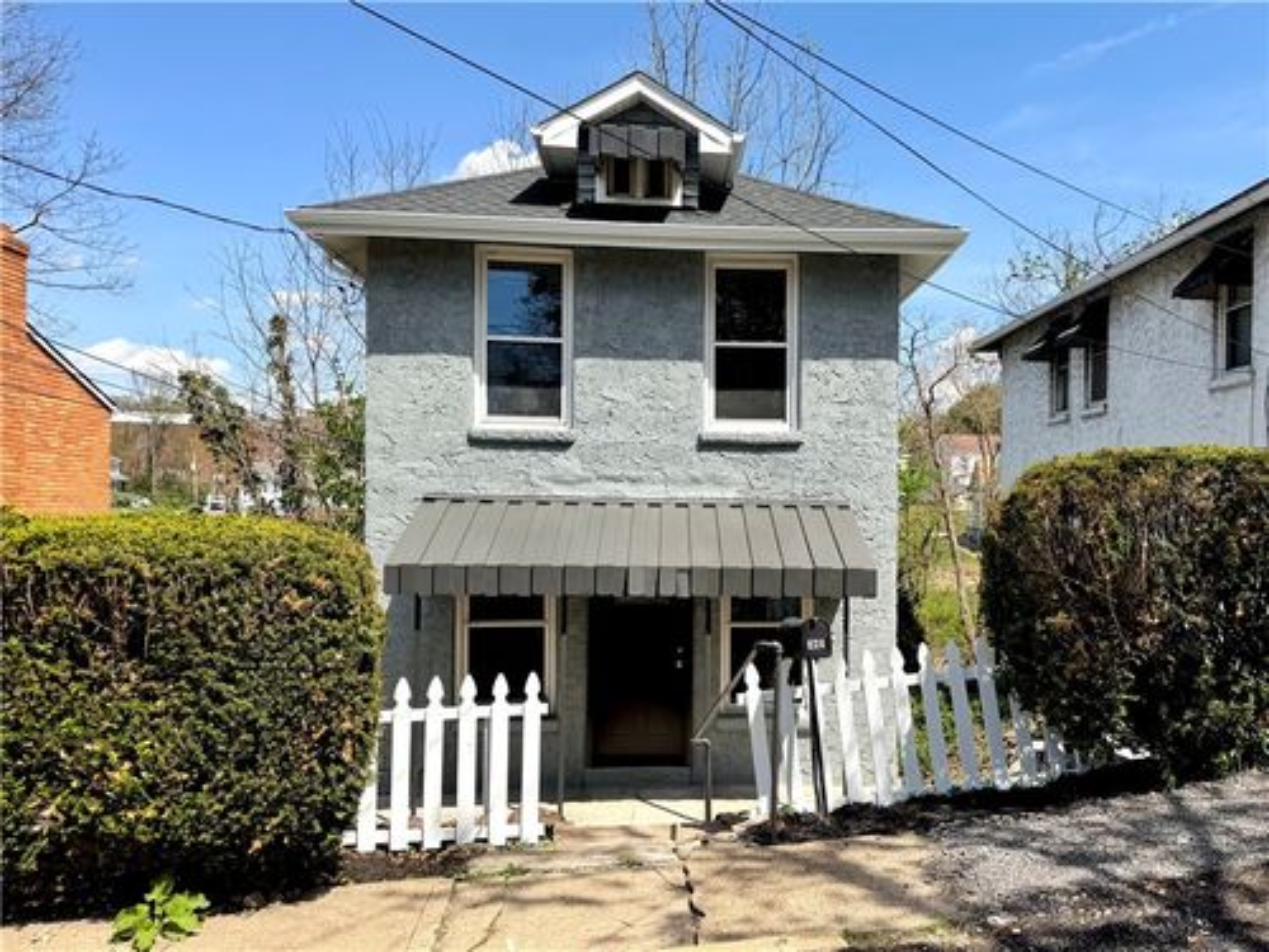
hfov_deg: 71.6
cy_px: 476
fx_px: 880
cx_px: 634
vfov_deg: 56.8
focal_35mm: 24
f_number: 1.78
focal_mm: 6.76
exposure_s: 1/3953
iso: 80
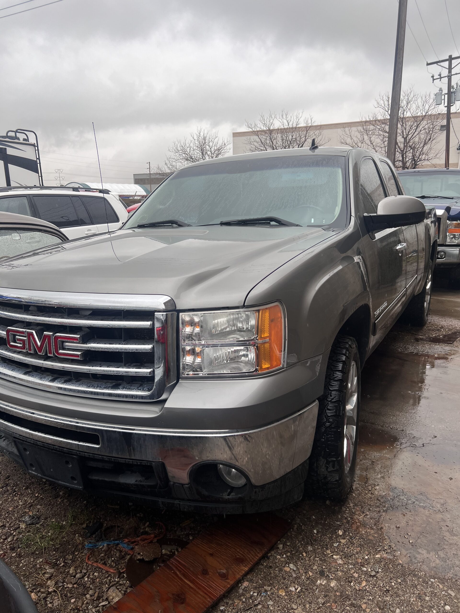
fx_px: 461
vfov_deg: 67.3
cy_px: 306
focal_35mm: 26
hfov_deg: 53.1
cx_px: 230
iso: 50
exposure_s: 1/674
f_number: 1.5
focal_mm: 5.7
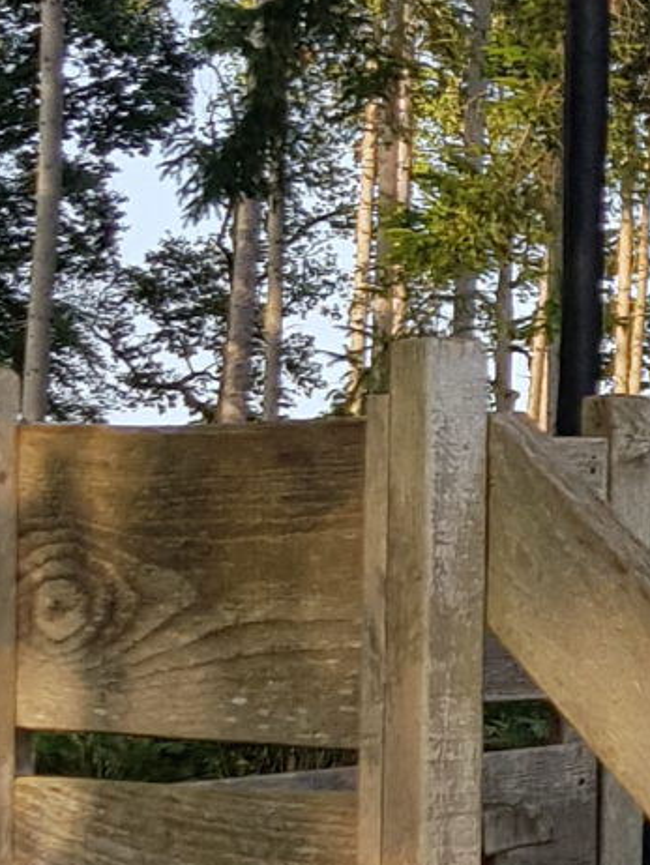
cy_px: 384
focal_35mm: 144
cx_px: 1461
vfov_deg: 13.7
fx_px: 3602
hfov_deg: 9.4
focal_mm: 4.2
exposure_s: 1/708
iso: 40
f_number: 1.7
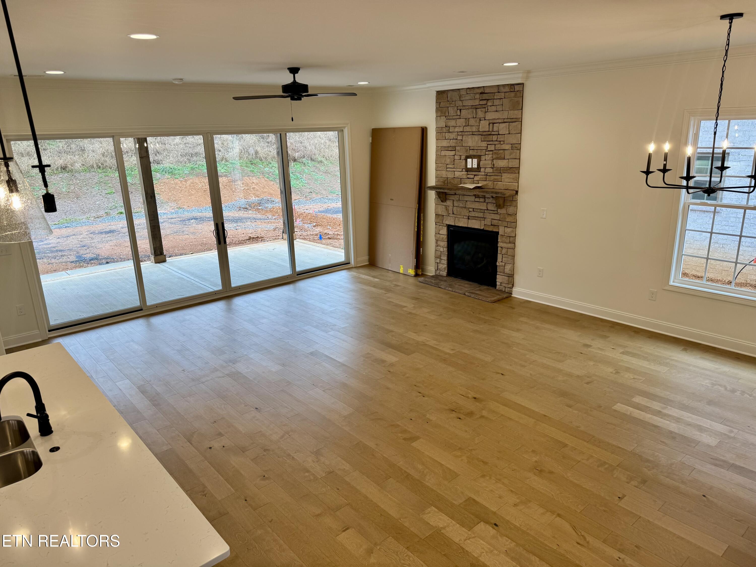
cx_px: 378
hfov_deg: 71.6
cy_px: 284
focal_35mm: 24
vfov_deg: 56.8
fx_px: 524
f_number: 1.78
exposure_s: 1/120
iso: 80
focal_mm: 6.76
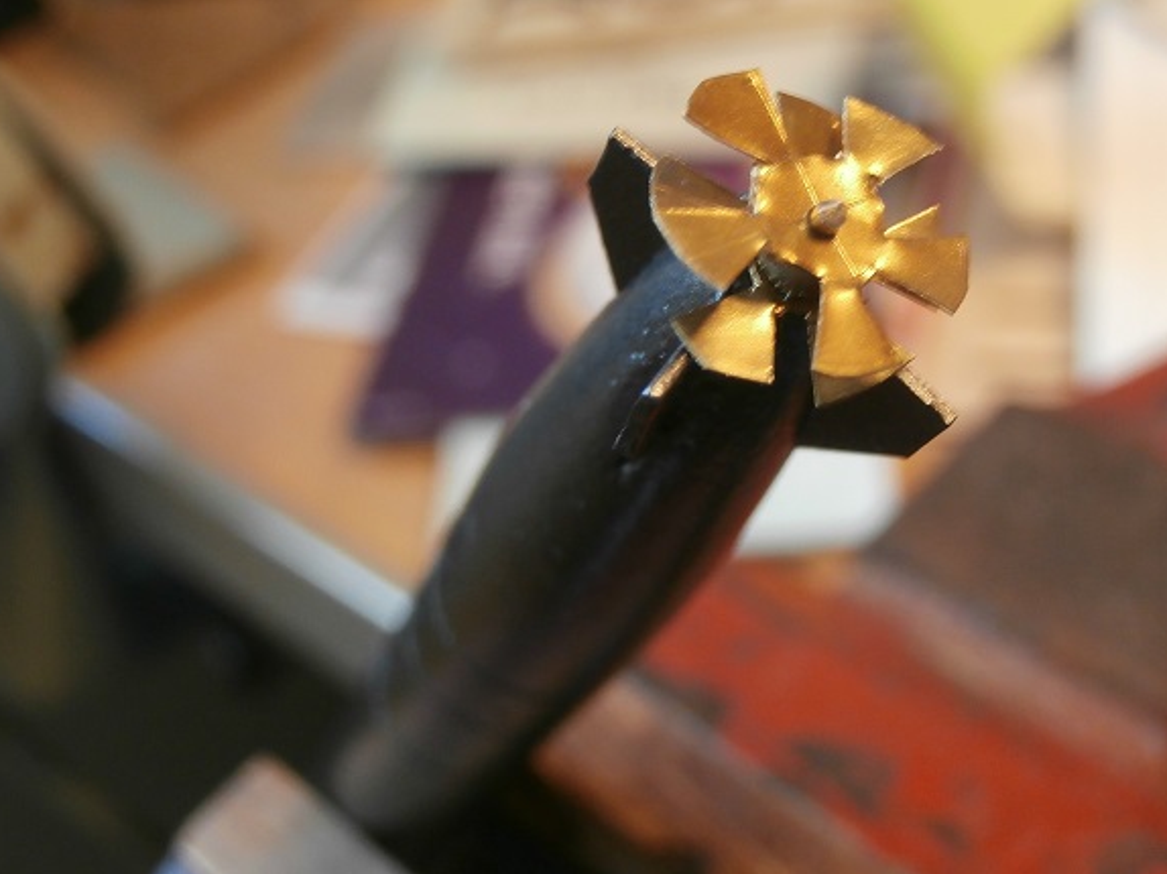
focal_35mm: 53
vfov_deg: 27.3
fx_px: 1786
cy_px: 280
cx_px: 791
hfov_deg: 35.8
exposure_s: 1/13
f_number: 3.9
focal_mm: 6.67
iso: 200
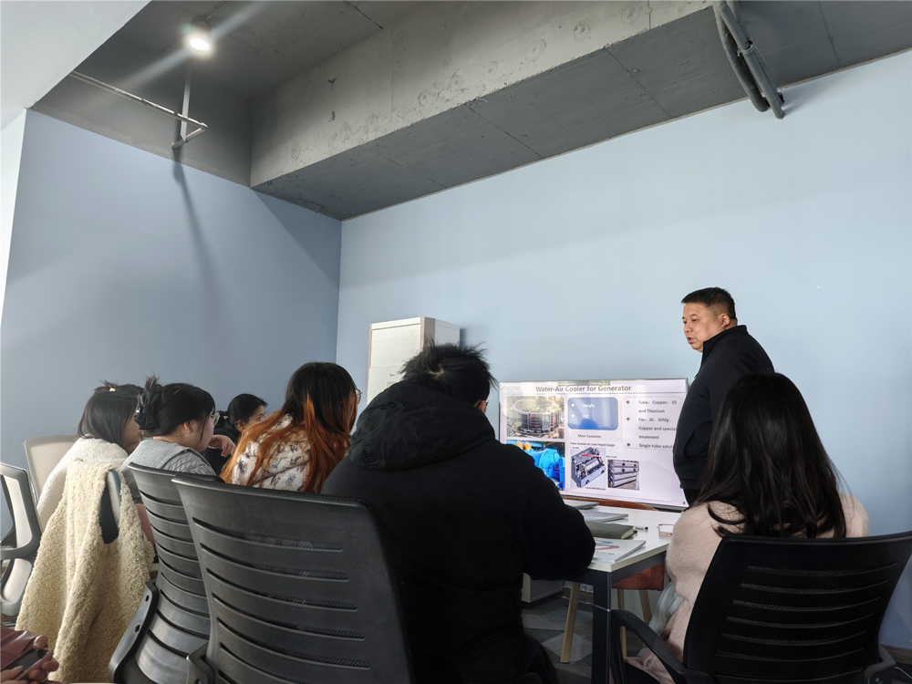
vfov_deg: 58.9
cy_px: 342
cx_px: 456
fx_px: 606
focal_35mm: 23
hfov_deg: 73.9
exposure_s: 1/96.1
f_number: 1.6
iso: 400
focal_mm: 6.55
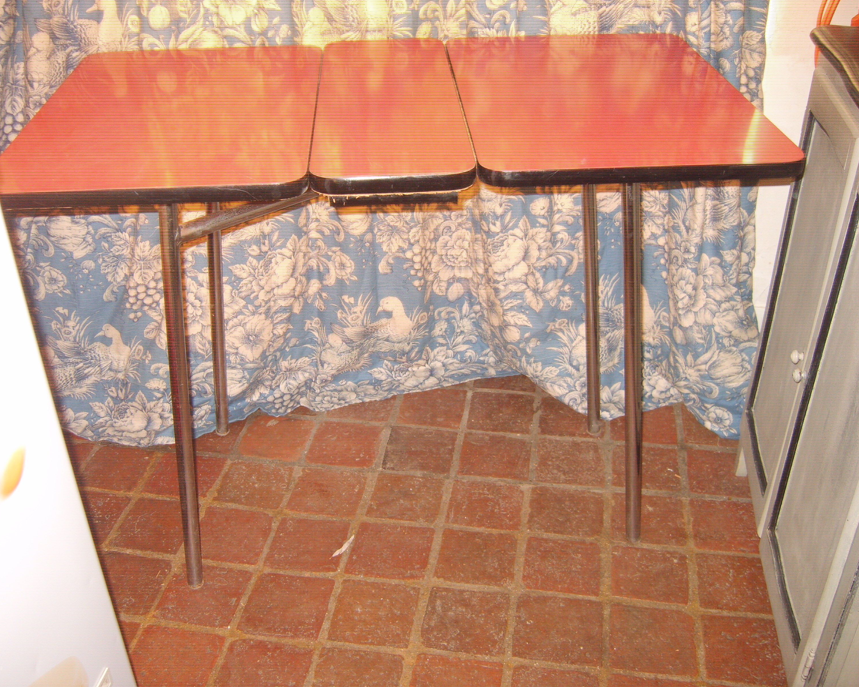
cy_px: 339
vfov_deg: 40.1
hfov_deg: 49.1
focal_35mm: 37
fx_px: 941
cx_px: 403
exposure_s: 1/30
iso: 100
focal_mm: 7.4
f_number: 2.8
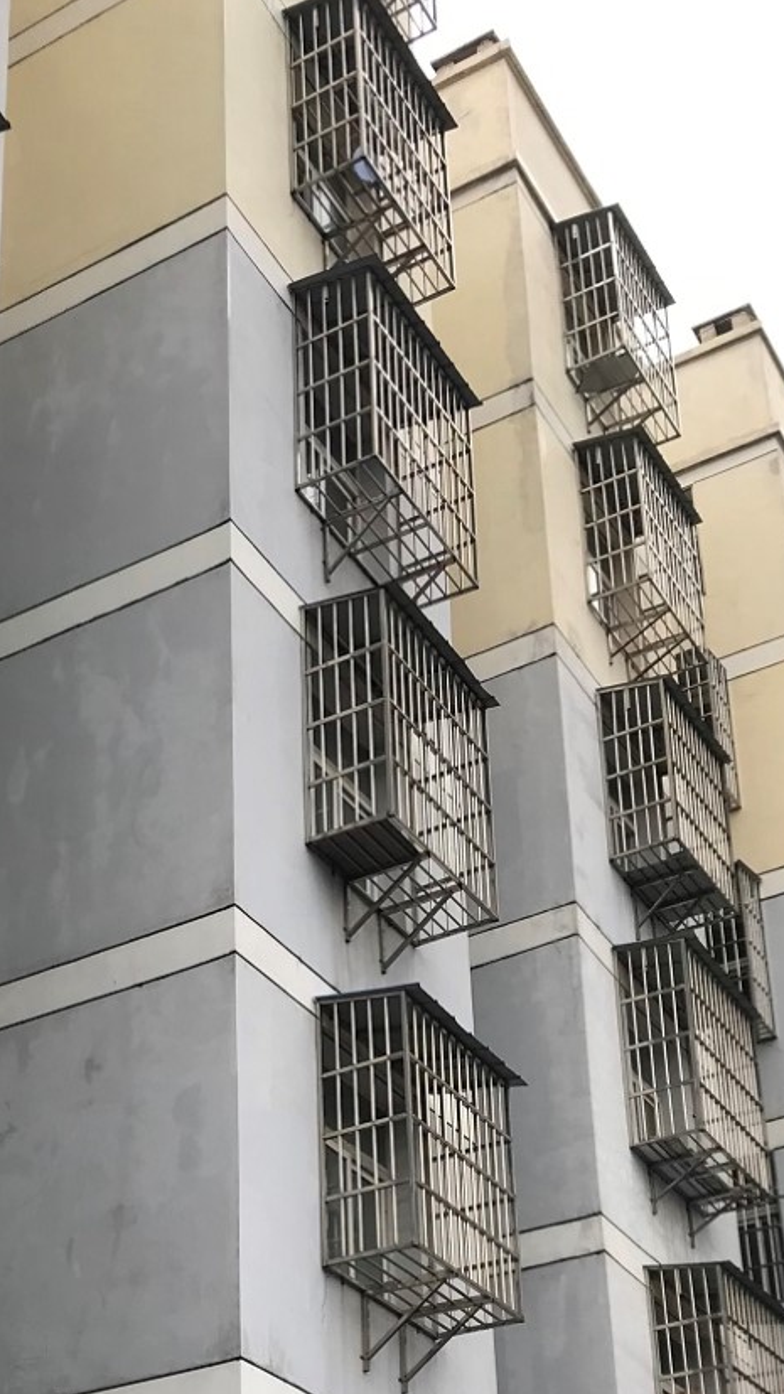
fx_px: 2181
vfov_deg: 33.8
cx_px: 253
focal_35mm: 59
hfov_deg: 20.3
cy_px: 1224
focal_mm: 3.99
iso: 20
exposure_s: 1/100
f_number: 1.8
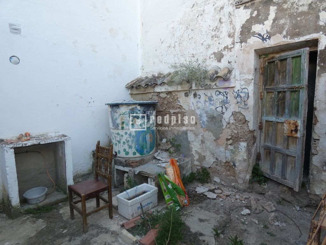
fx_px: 188
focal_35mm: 20
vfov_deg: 66.0
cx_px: 163
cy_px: 122
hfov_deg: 81.7
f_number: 2.8
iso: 80
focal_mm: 3.6
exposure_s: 1/100
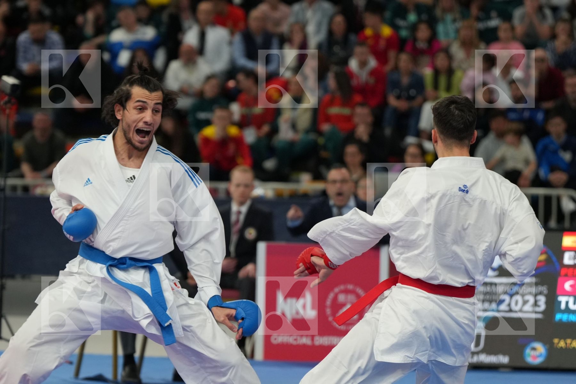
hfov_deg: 10.3
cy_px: 192
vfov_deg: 6.9
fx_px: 3184
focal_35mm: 199
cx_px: 288
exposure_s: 1/1000
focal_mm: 133
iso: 1600
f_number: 2.8
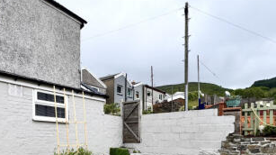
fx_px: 212
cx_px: 115
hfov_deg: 65.7
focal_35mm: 29
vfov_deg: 36.8
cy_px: 147
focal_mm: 2.22
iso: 40
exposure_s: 1/1449
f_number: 2.2
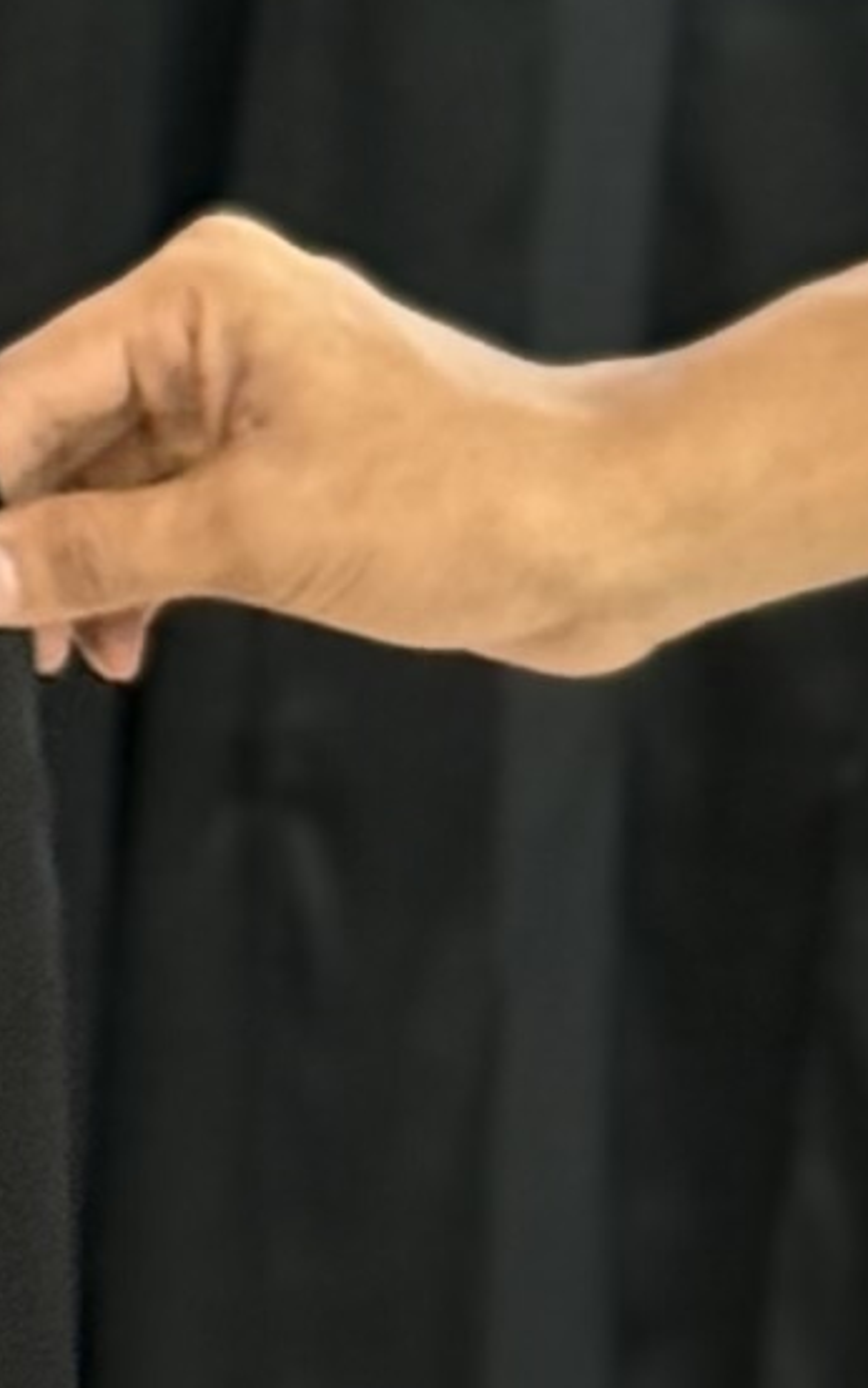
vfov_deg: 5.4
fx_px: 14031
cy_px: -2204
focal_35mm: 371
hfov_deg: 3.4
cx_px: -2205
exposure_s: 1/100
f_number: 1.78
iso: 125
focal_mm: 6.76
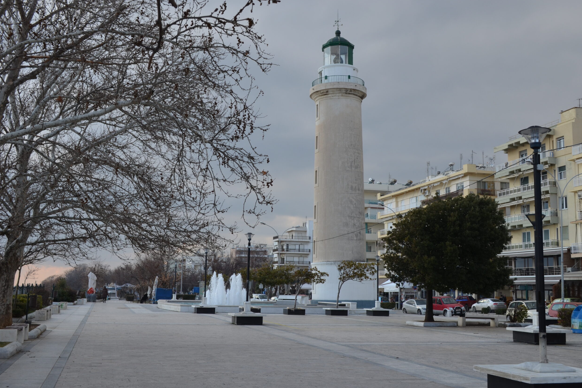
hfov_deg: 48.5
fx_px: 647
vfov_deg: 33.4
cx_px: 286
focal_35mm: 40
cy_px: 194
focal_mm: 26
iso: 200
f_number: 7.1
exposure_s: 1/200
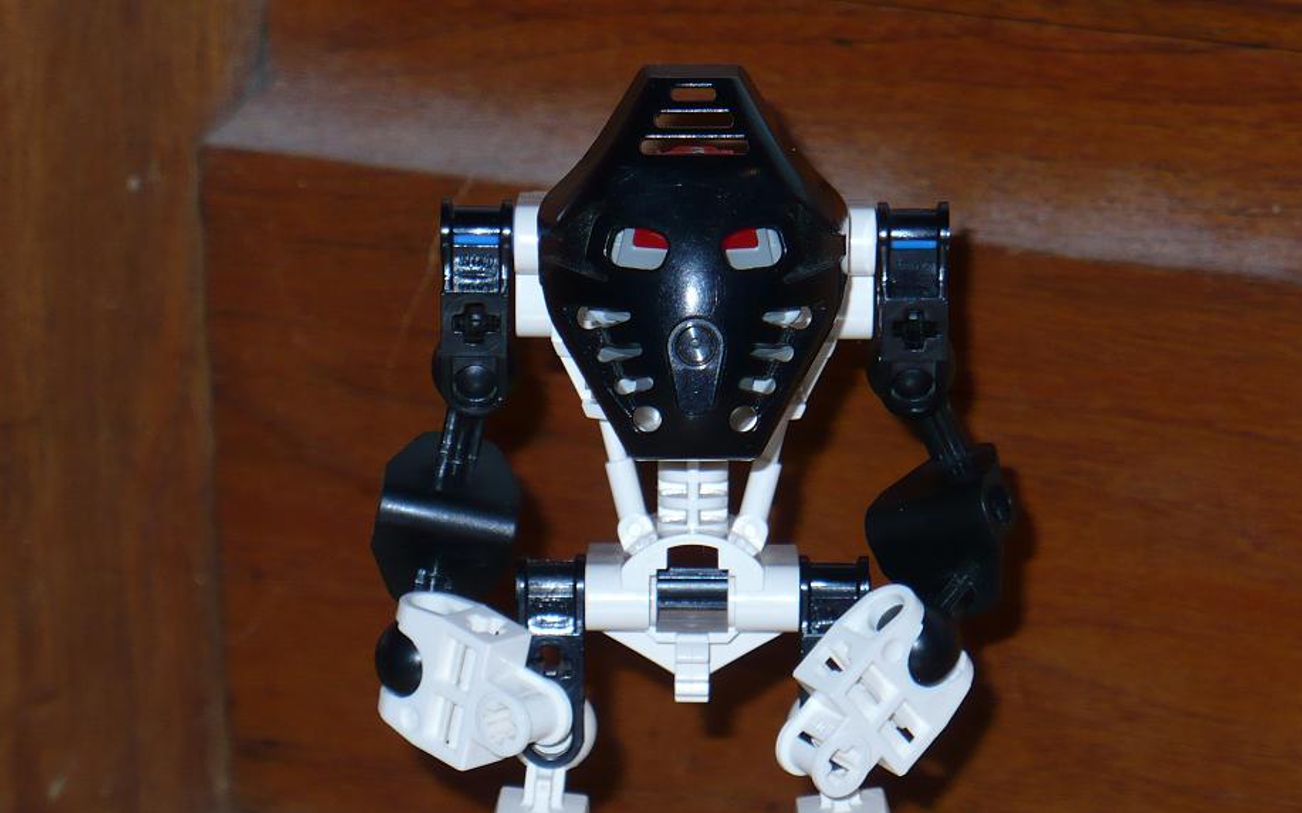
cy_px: 527
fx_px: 7416
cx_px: 730
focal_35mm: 209
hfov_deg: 10.0
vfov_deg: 6.3
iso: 100
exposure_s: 1/30
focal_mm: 27.7
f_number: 4.1
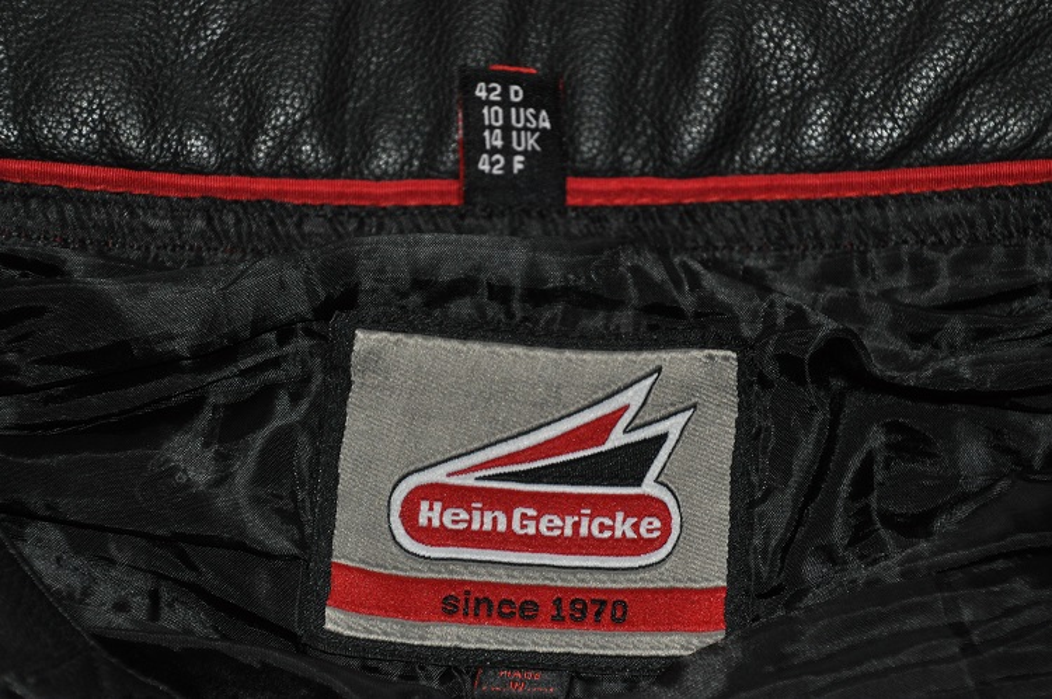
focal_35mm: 129
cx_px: 526
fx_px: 3765
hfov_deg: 15.9
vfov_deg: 10.6
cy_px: 350
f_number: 5.6
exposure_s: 1/60
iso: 800
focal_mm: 86
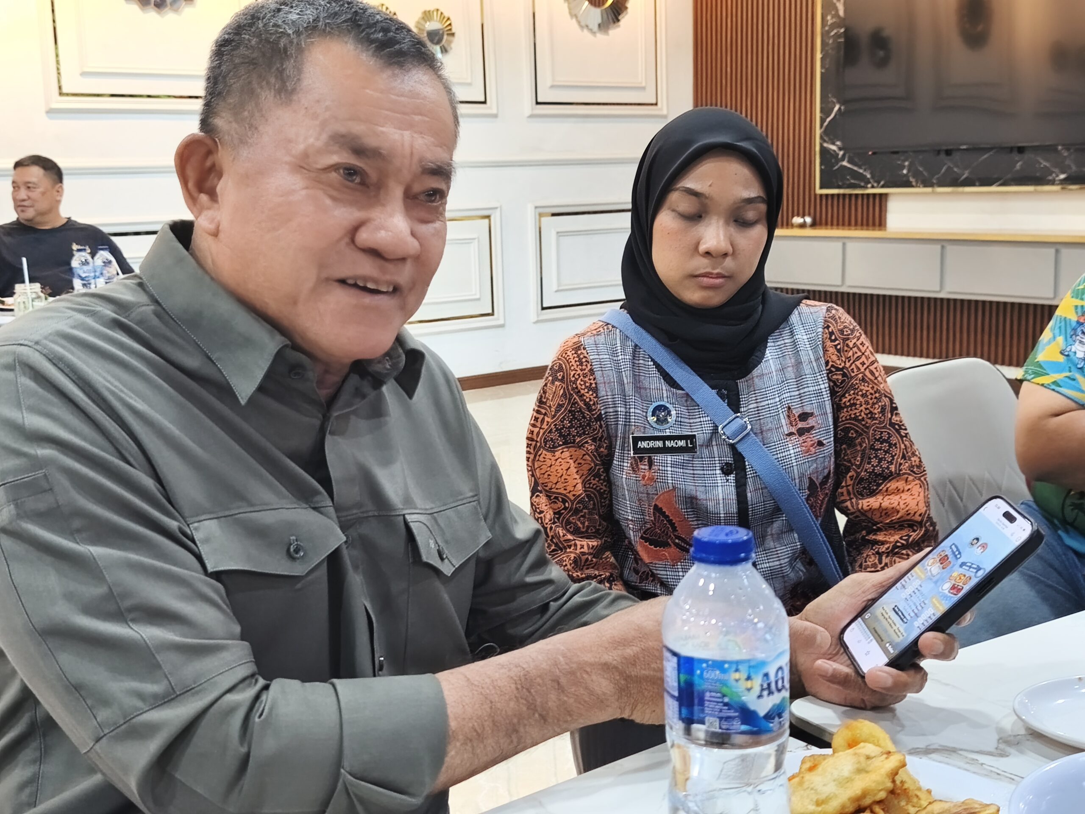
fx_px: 1222
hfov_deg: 47.9
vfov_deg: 36.8
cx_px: 542
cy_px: 407
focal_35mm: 39
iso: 1000
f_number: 1.65
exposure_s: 1/50
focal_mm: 6.18
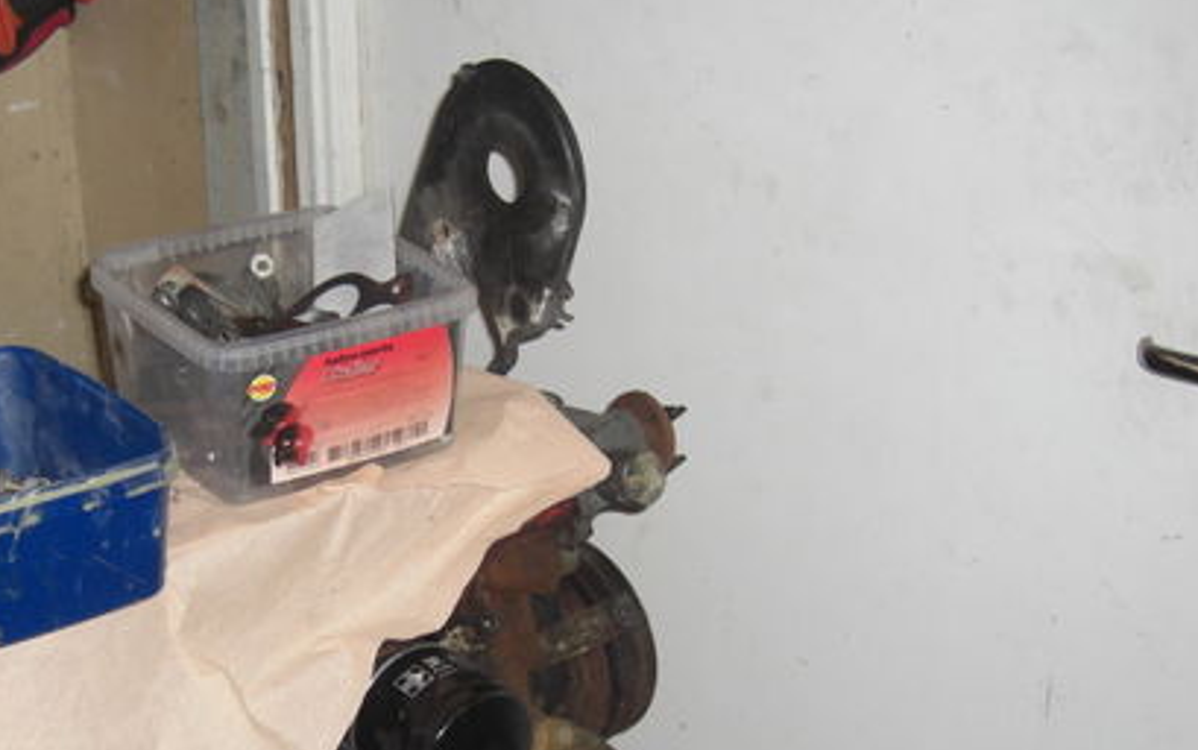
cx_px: 340
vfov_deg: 20.5
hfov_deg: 32.0
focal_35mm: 63
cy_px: 562
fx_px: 2058
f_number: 2.8
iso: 100
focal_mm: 7.9
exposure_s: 1/60
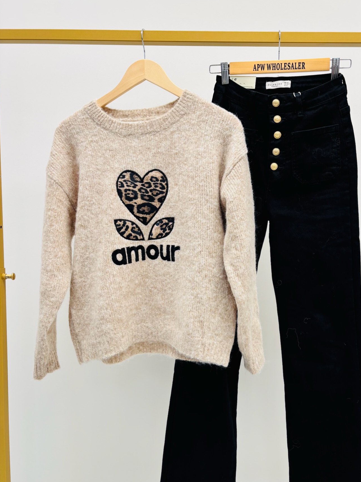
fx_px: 431
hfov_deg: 45.2
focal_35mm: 31
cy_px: 259
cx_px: 213
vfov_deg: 58.3
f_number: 1.6
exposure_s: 1/124
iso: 32
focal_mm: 5.96
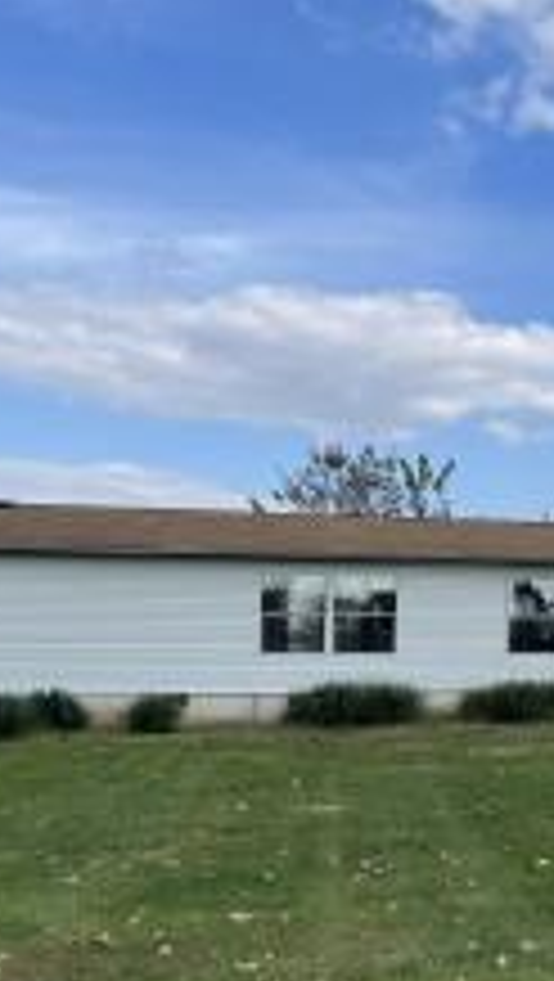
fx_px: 1303
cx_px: 757
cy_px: 590
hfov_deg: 21.3
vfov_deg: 41.1
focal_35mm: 50
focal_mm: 5.1
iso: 32
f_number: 1.6
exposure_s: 1/3003
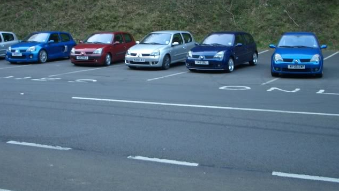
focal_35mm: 54
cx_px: 170
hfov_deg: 38.5
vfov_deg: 22.2
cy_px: 74
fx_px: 485
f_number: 3.1
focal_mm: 8.2
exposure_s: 1/30
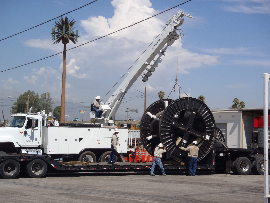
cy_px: 102
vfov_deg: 21.6
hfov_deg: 28.6
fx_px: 530
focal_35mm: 68
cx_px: 135
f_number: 14
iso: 160
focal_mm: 12.26
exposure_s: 1/160
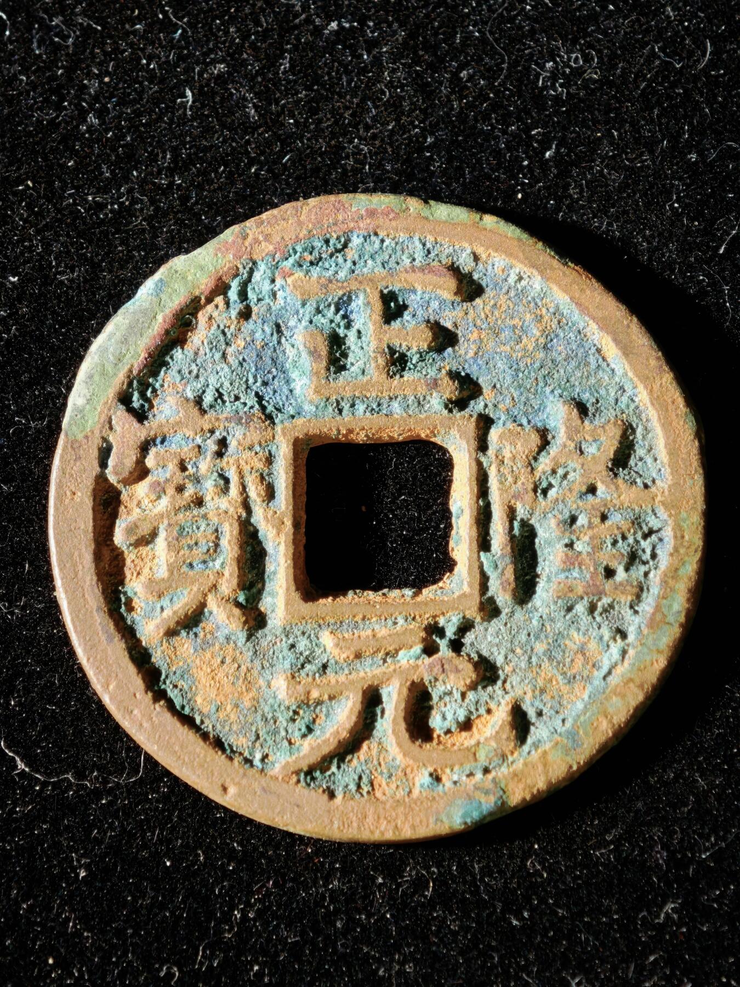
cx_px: 370
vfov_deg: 18.4
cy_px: 494
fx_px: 3050
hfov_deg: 13.8
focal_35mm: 107
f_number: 2
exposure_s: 1/100
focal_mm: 9
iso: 400
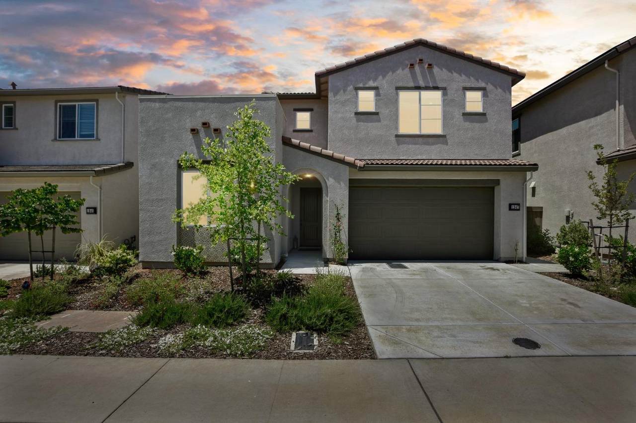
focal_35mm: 15
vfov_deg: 77.3
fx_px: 265
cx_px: 318
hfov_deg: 100.4
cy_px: 212
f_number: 8
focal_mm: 10
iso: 100
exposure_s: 1/400
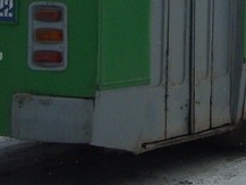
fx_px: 1173
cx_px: 155
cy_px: -113
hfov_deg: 12.0
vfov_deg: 8.7
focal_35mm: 165
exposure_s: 1/500
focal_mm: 5.8
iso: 50
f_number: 2.8
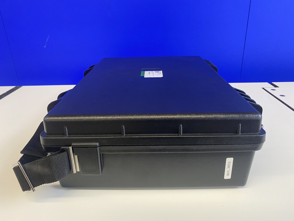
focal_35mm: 26
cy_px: 110
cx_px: 147
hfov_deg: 67.3
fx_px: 221
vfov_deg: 53.1
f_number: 1.8
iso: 125
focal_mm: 4.25
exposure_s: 1/50
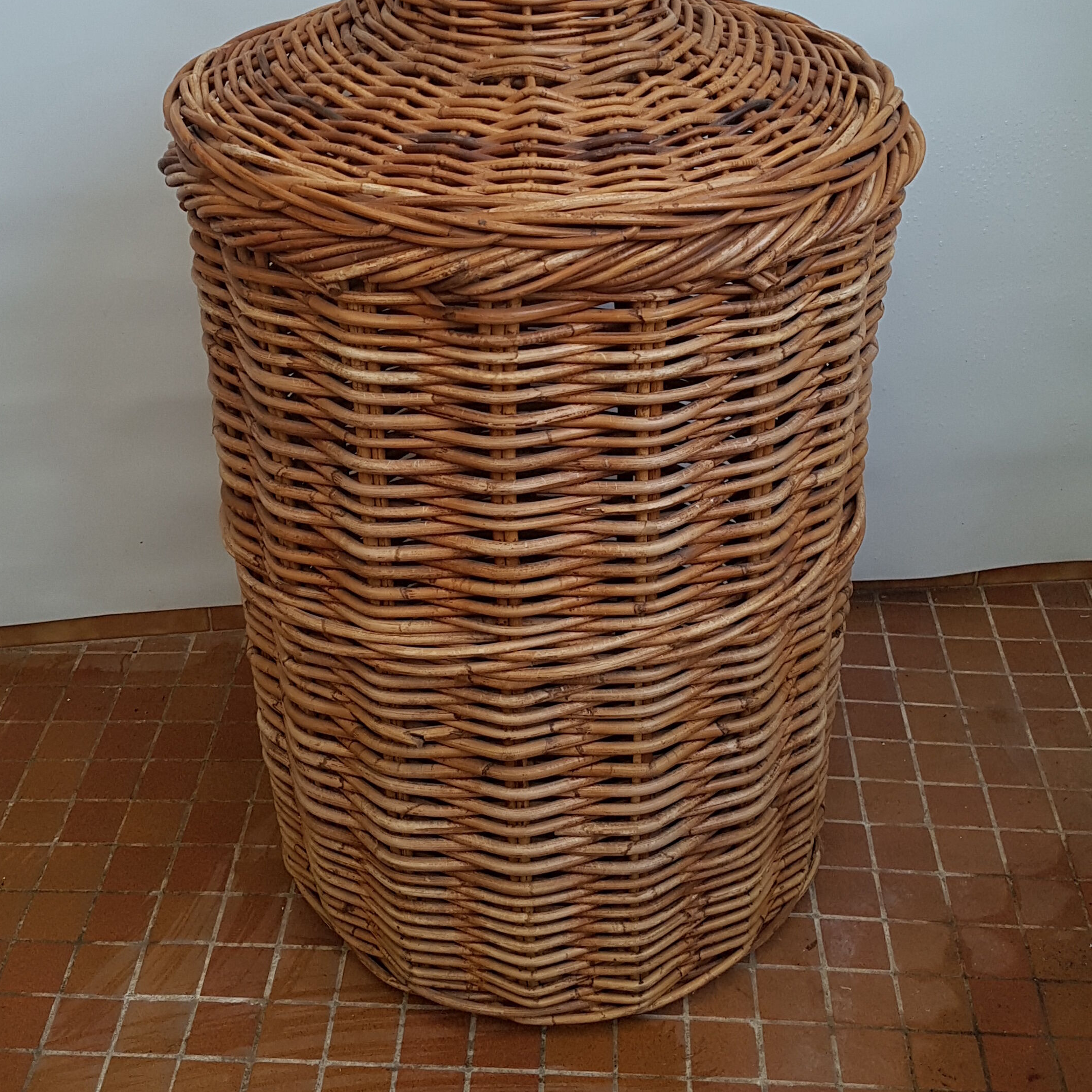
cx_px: 546
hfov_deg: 52.5
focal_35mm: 31
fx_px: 1106
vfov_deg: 51.9
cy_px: 394
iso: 80
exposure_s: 1/60
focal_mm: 4.2
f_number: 1.7
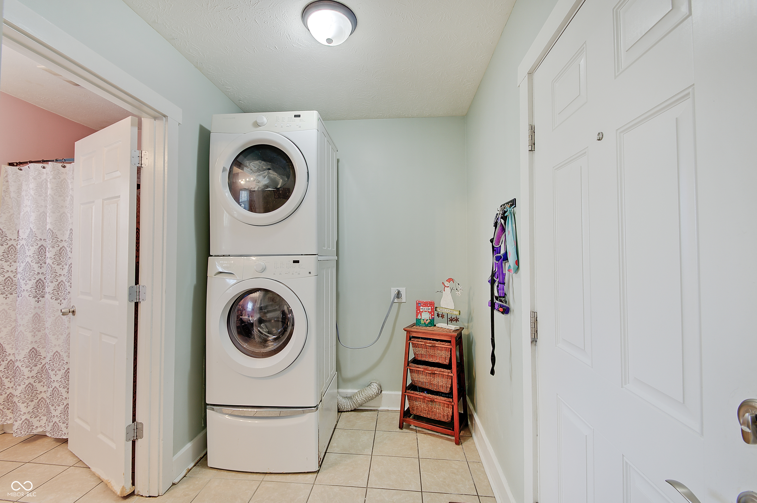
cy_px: 252
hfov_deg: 100.4
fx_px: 315
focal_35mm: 15
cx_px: 378
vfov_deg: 77.2
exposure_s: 1/1.25
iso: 100
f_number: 9
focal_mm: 10
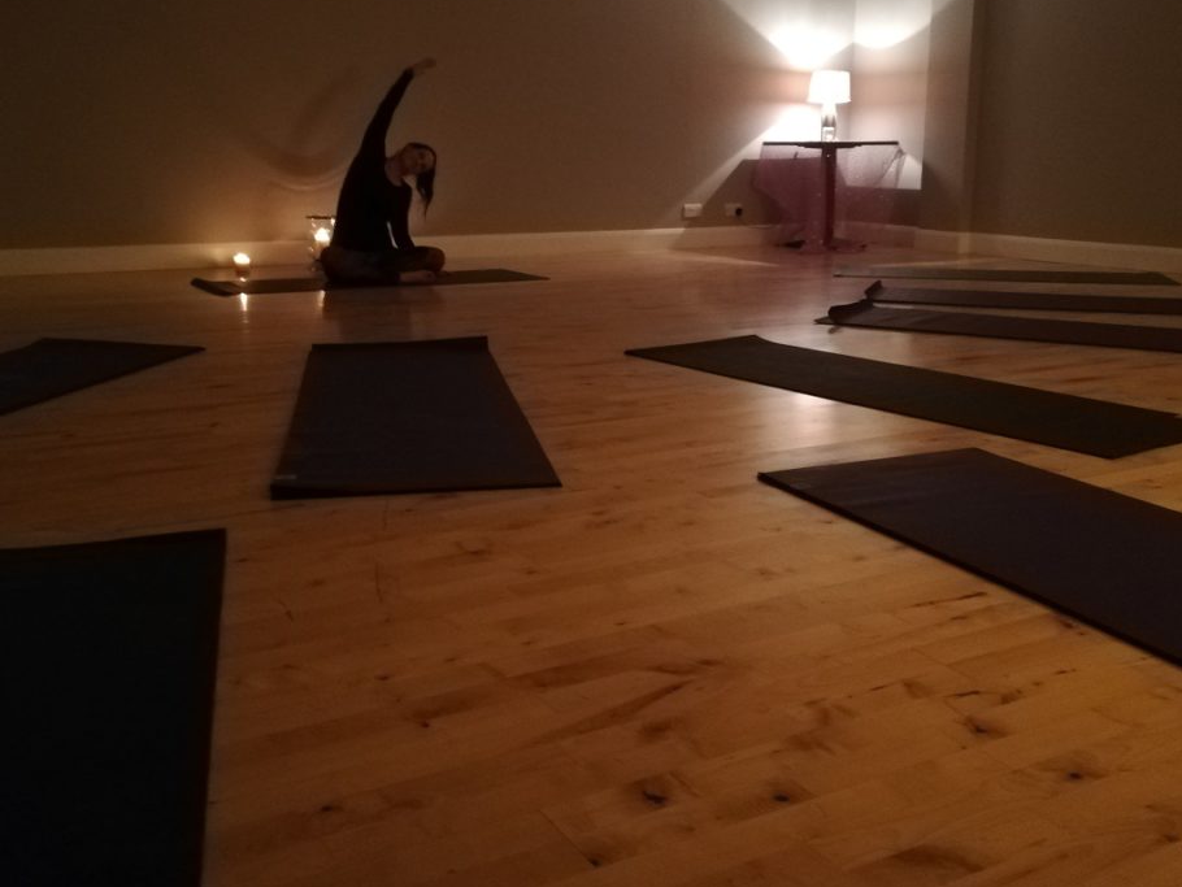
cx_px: 582
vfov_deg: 39.6
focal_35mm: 36
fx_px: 1230
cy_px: 396
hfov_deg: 51.3
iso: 1250
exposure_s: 1/16.7
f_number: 2.2
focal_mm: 3.81
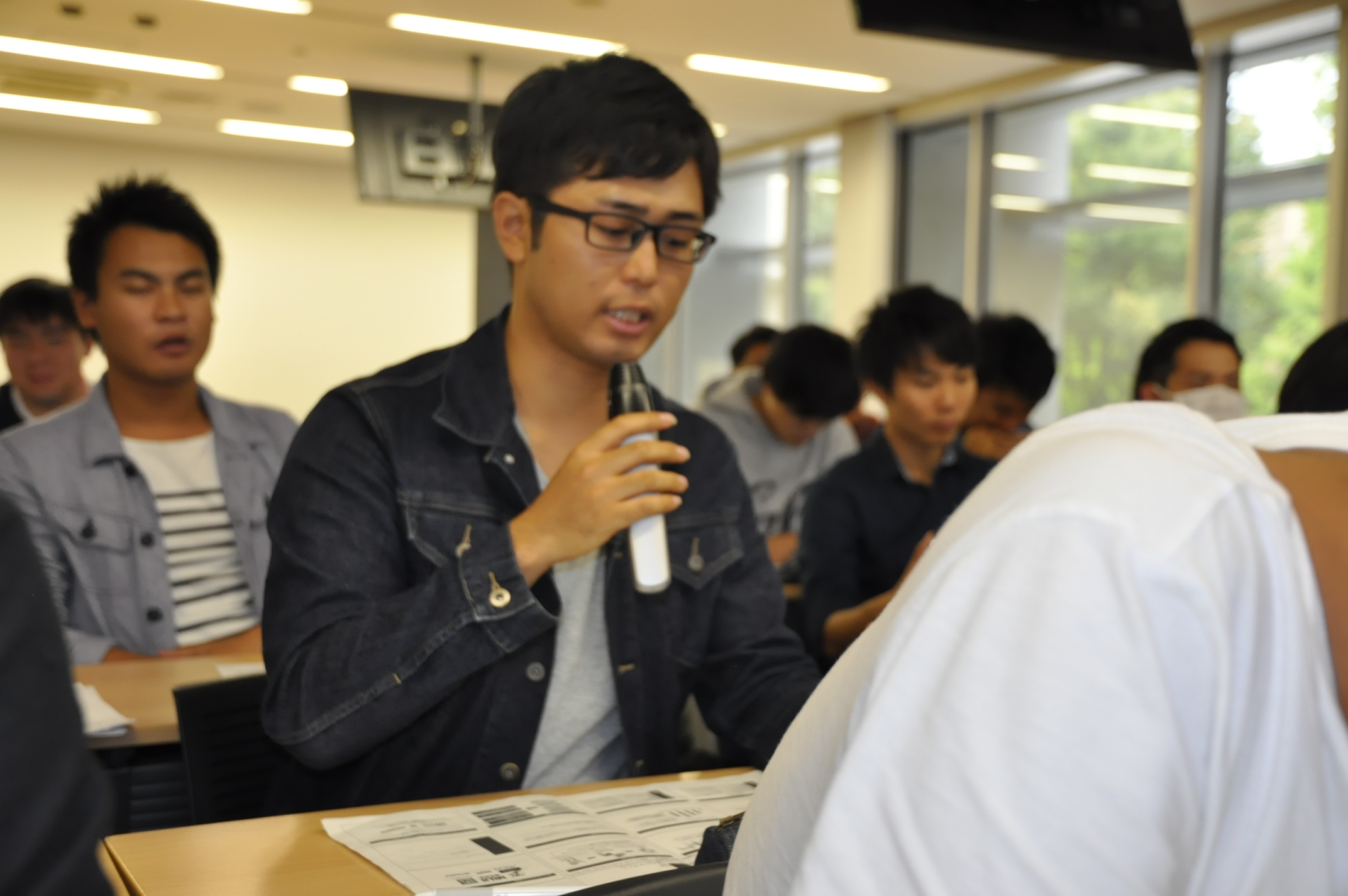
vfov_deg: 29.8
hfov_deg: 43.7
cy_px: 448
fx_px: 1683
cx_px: 674
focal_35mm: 45
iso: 800
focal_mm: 30
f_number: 3.2
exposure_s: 1/100
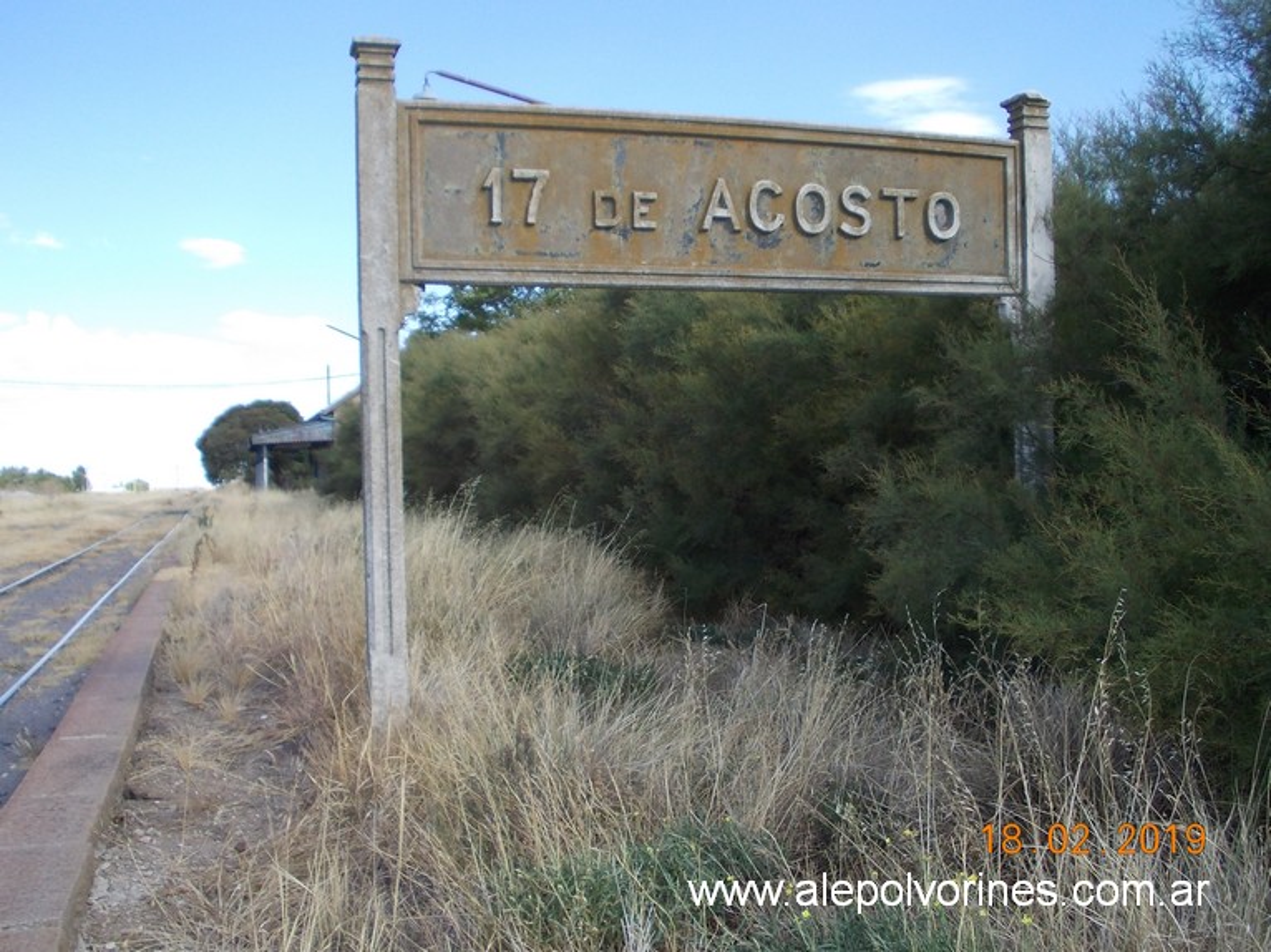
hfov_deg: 49.0
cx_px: 636
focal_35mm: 38
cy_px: 476
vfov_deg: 37.7
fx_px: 1395
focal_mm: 5.3
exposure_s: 1/500
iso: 80
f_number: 3.1
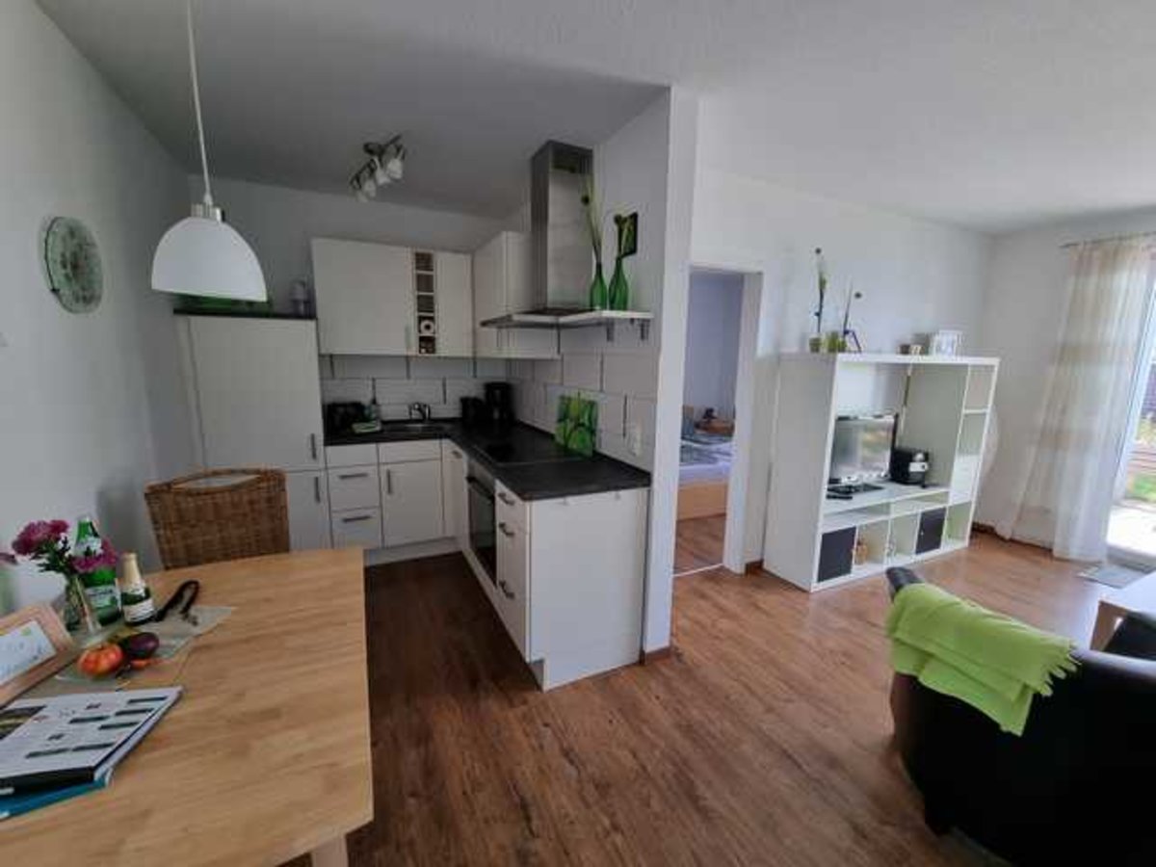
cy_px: 434
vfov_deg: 89.9
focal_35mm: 13
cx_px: 578
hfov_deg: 106.2
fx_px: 434
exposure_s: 1/50
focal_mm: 2.2
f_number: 2.2
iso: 125
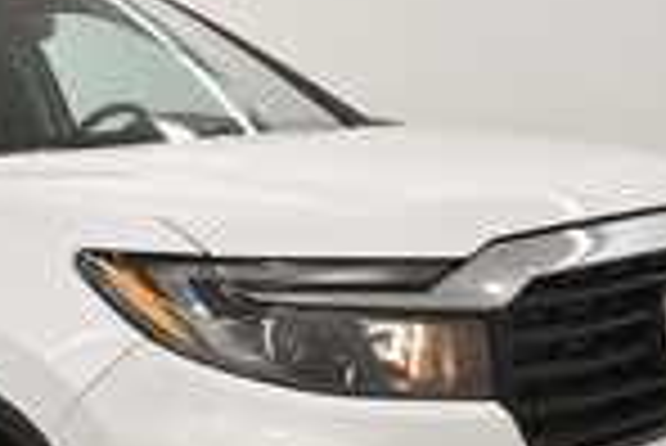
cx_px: 45
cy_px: 385
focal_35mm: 81
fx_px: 1500
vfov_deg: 16.7
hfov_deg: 24.2
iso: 800
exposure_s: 1/200
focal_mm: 20
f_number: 5.6
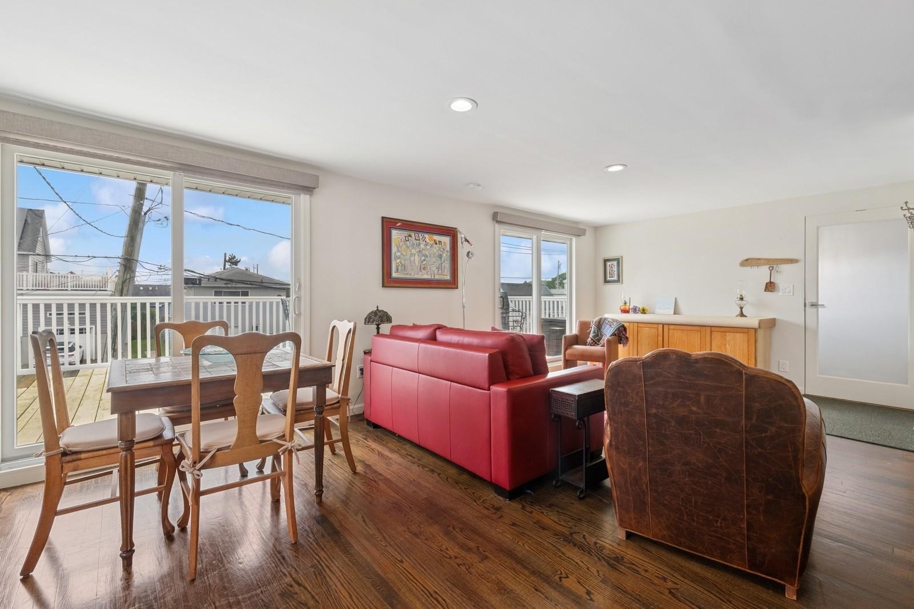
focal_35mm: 15
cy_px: 304
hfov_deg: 100.4
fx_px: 381
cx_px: 457
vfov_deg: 77.3
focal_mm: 15
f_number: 14
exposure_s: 1/80
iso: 640
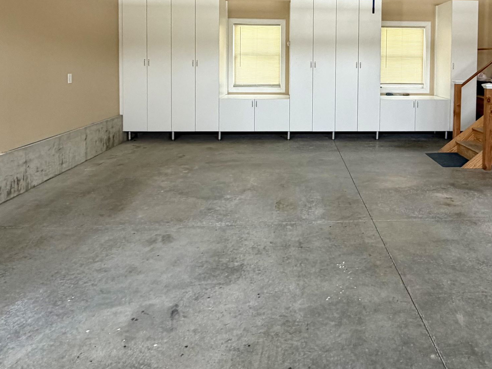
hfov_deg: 60.3
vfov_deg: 45.9
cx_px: 326
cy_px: 77
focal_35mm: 29
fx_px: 412
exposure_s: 1/121
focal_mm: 2.22
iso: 250
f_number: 2.2
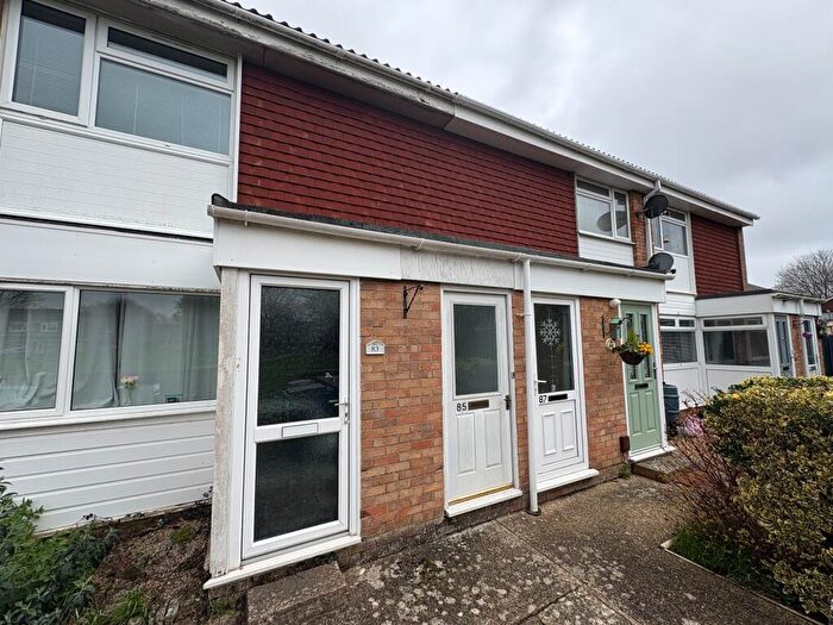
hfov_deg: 102.1
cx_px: 416
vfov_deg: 85.7
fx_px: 337
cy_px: 312
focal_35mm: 14
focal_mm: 2.22
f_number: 2.2
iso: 40
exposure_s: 1/631
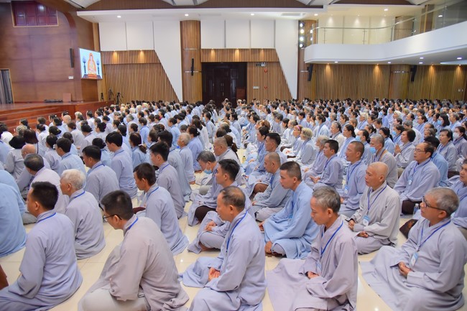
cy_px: 156
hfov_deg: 73.8
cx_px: 234
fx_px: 311
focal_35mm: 24
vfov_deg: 53.1
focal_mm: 24
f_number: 4.5
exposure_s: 1/125
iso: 1250
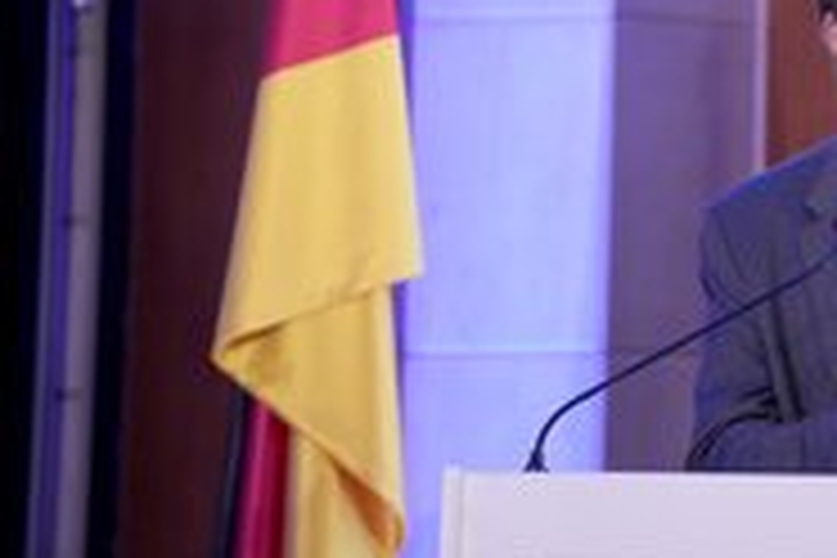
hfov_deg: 5.1
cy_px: 36
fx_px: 9323
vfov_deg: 3.4
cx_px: 868
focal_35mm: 401
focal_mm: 180
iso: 800
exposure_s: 1/160
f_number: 2.8
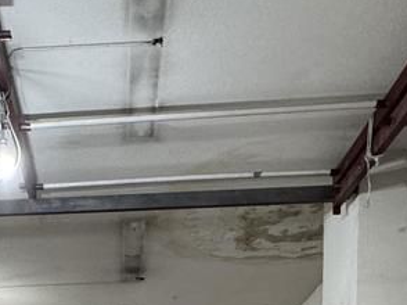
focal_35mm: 61
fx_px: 717
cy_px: 546
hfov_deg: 30.6
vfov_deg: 18.7
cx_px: 58
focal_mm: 2.22
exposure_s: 1/50
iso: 400
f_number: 2.2
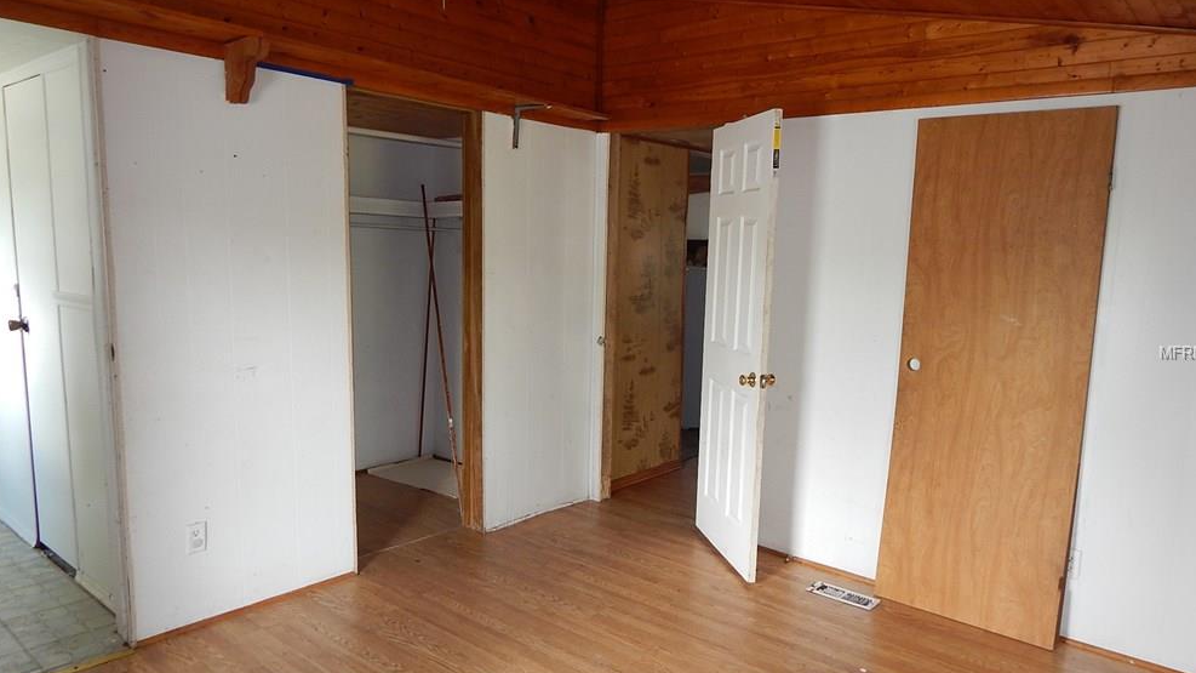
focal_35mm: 26
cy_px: 353
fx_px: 824
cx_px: 612
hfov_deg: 71.9
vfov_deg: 44.4
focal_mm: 4
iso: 160
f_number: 3
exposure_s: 1/30
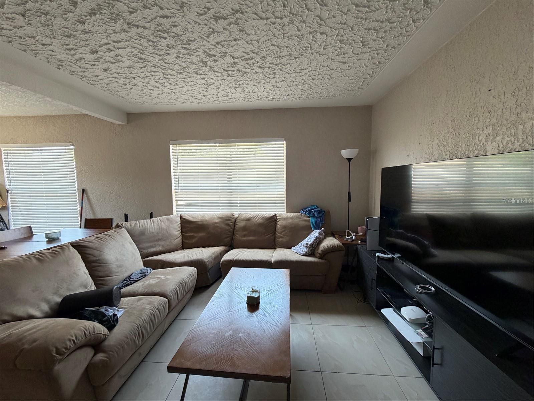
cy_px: 200
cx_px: 267
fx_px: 216
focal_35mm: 14
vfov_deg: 85.7
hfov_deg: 102.1
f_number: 2.2
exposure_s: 1/115
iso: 320
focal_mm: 2.22
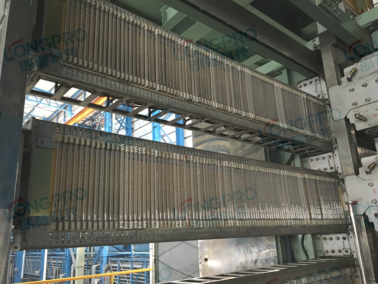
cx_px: 189
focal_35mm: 29
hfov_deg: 61.6
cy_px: 142
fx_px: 317
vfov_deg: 48.3
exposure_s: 1/17
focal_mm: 4.15
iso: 200
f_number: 2.2
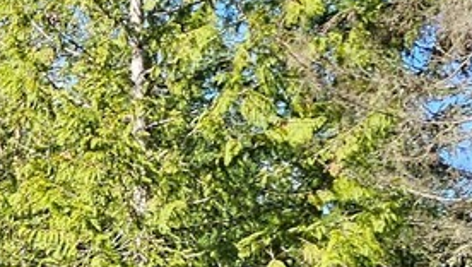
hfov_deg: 11.6
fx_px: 1817
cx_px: -732
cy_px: 344
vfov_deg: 8.3
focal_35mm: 145
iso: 16
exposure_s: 1/245
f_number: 1.7
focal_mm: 6.3
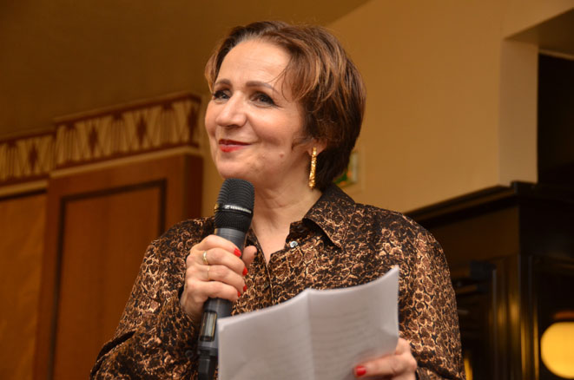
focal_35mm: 82
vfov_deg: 16.5
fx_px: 1313
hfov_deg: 24.7
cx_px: 287
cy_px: 190
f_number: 4.8
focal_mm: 55
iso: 800
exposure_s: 1/60
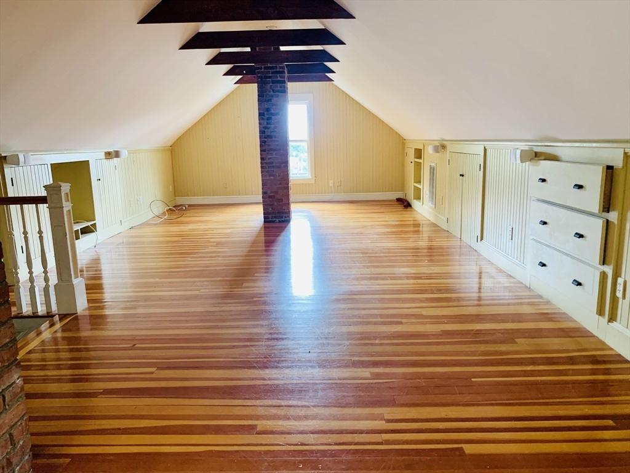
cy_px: 236
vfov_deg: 53.1
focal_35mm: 26
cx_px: 315
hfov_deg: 67.3
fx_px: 473
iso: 320
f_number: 1.8
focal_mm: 4.25
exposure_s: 1/60
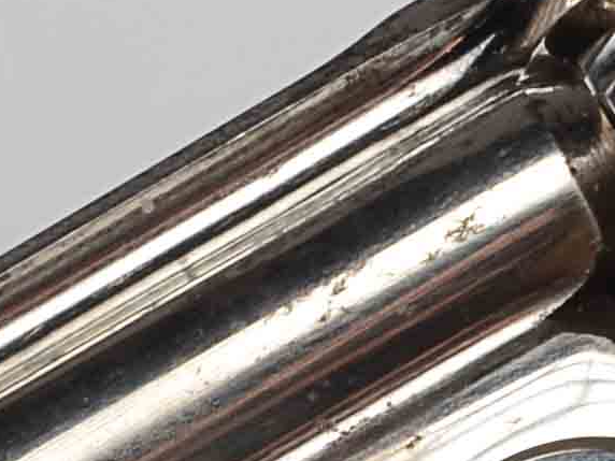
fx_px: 7713
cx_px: 1174
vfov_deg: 3.4
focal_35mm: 434
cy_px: 277
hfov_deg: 4.5
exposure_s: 1/80
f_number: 13
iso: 100
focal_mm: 35
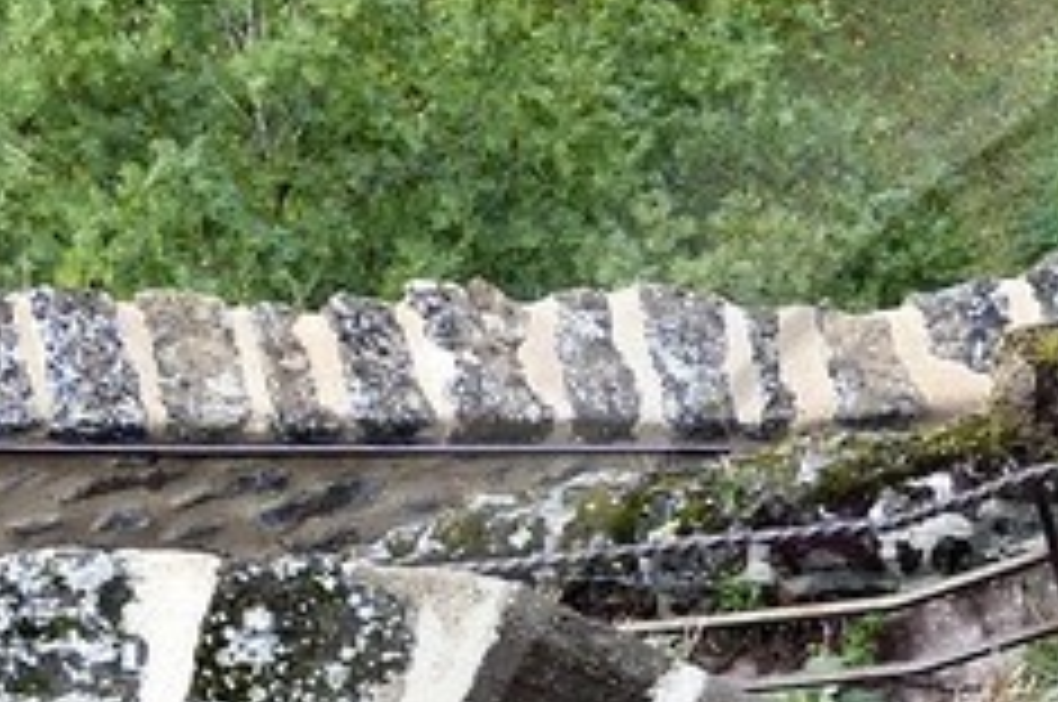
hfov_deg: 6.6
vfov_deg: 4.4
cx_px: 1963
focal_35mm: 307
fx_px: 9010
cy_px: 1494
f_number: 9
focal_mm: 45
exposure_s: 1/80
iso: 400
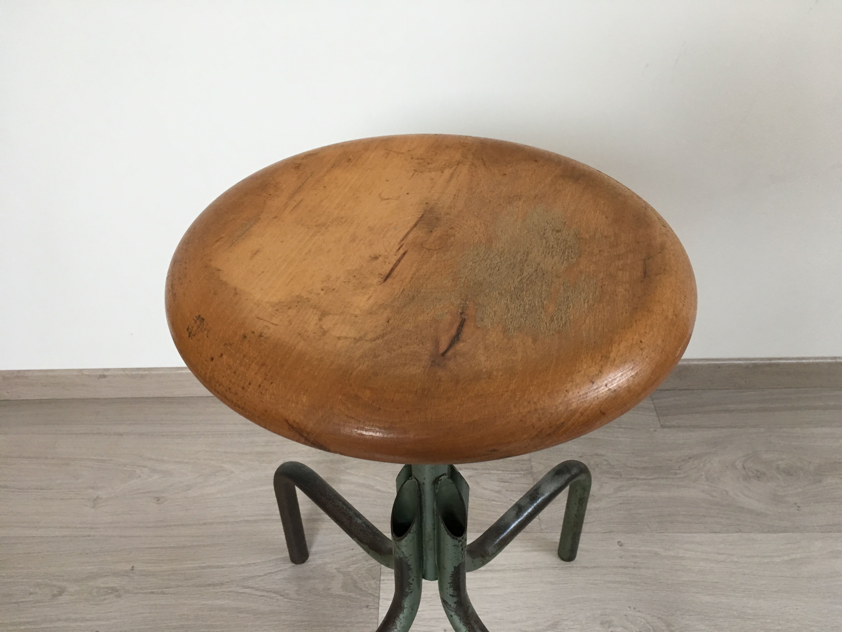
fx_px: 705
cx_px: 421
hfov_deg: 61.7
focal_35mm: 29
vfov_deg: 48.2
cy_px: 316
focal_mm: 4.15
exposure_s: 1/33
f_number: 2.2
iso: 64
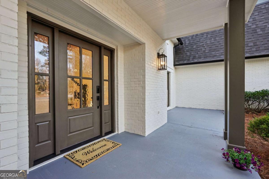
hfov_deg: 95.0
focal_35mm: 16
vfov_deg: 72.1
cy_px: 90
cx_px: 134
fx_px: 123
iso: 800
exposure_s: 1/80
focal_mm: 16.5
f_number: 8
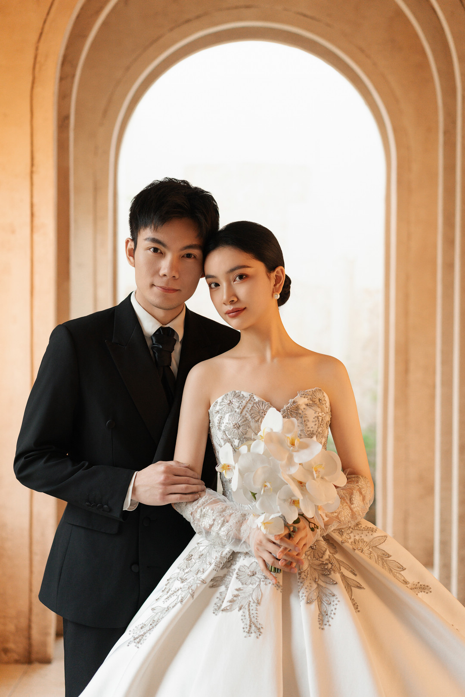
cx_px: 232
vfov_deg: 36.2
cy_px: 348
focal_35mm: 55
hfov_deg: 24.6
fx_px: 1065
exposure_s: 1/160
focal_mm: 55
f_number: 2.8
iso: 800
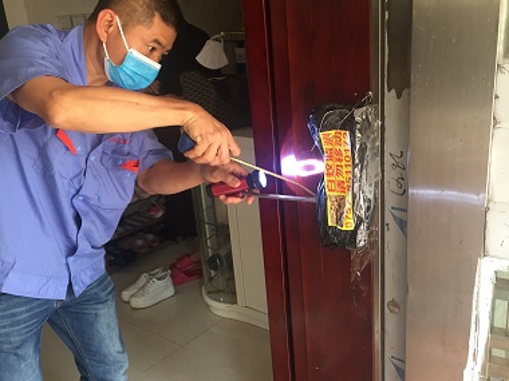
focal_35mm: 29
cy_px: 190
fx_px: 426
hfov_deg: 61.7
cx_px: 254
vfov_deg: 48.2
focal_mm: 4.15
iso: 125
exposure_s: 1/33
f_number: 2.2
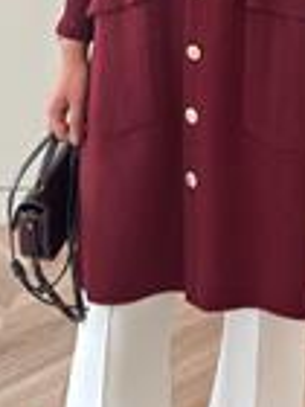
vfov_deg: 23.3
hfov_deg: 20.5
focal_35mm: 71
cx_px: 238
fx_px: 834
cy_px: -164
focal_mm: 6.86
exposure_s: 1/121
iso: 125
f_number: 1.78
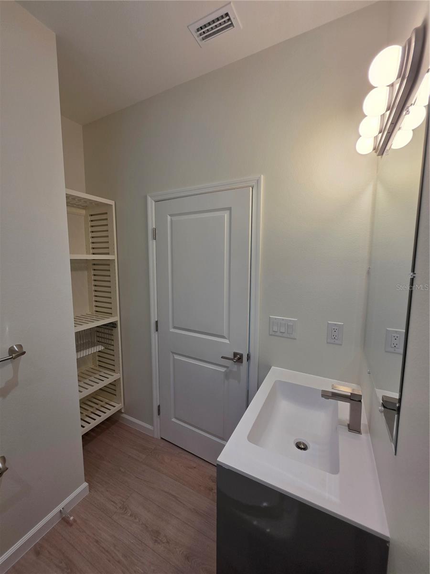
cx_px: 215
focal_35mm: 13
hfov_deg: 89.9
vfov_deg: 106.2
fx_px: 215
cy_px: 287
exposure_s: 1/120
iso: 40
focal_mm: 2.2
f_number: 1.9
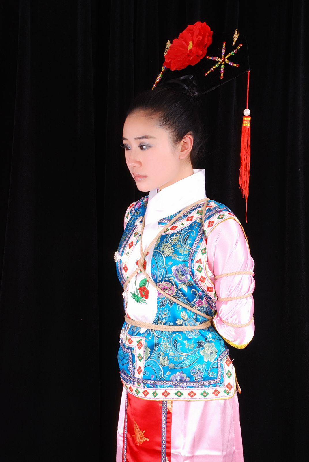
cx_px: 154
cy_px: 231
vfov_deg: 28.0
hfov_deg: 19.0
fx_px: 924
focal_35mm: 72
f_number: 11
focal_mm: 48
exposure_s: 1/8
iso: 100
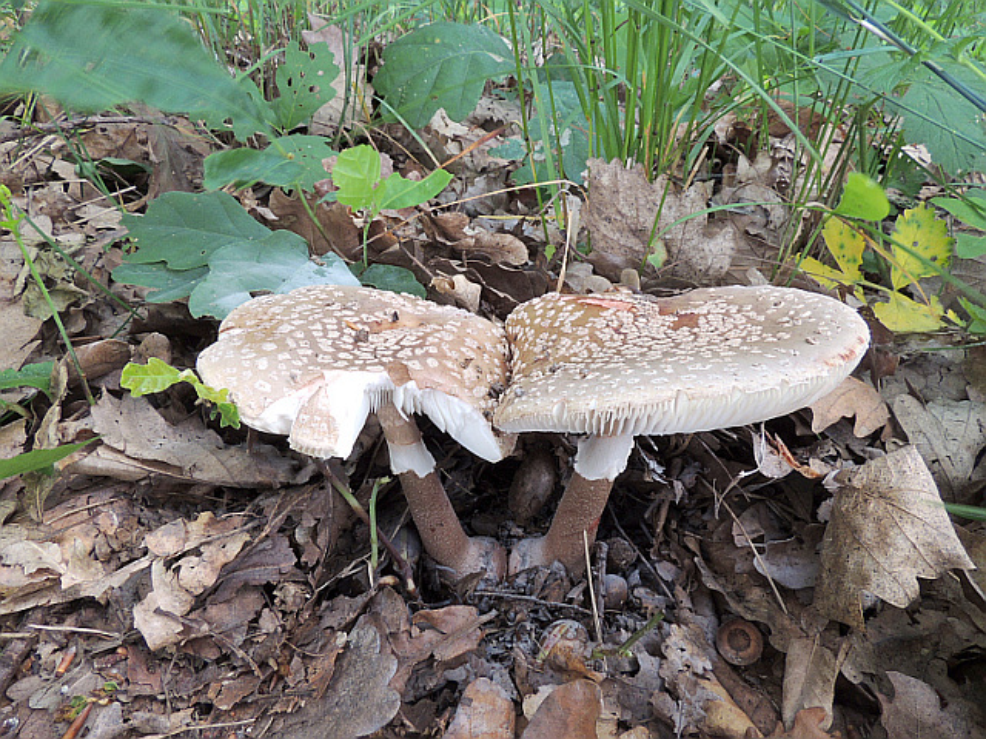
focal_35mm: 24
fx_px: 684
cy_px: 370
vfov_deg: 56.8
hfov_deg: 71.6
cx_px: 493
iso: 100
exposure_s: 1/2.5
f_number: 8.3
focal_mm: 4.3
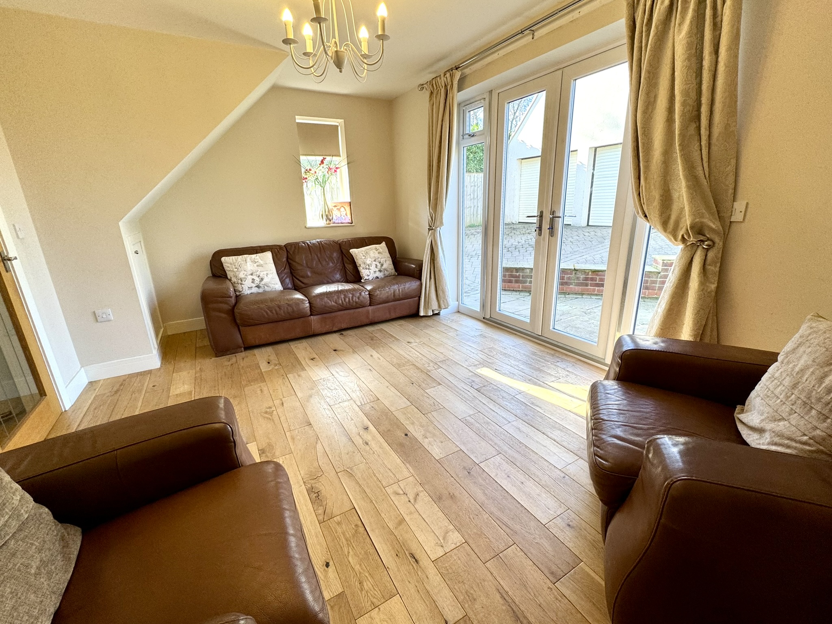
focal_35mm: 14
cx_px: 416
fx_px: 336
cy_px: 312
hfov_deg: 102.1
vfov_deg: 85.7
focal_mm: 2.22
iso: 80
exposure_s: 1/100
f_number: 2.2
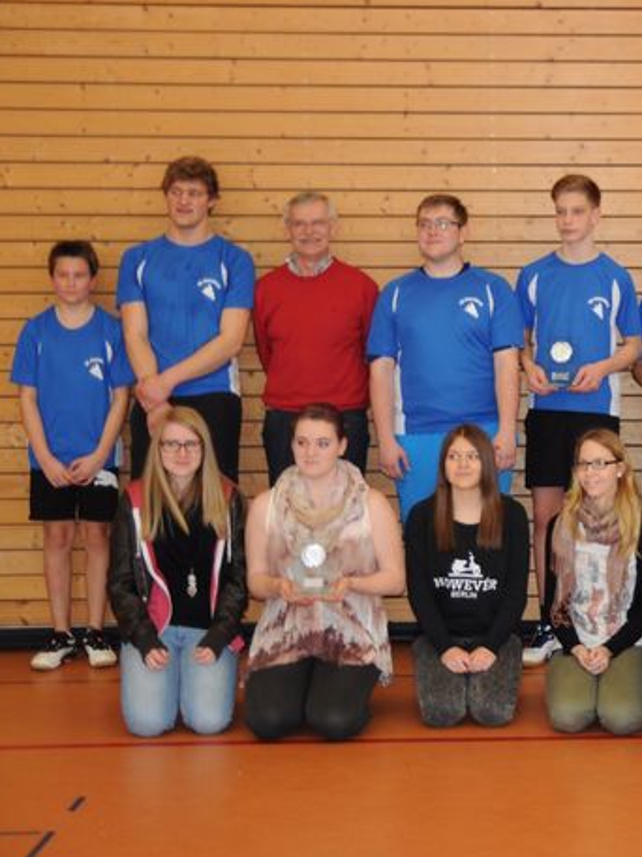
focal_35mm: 86
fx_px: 2127
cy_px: 390
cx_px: 674
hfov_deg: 16.7
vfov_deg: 22.8
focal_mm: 34
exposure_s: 1/125
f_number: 2.8
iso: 200
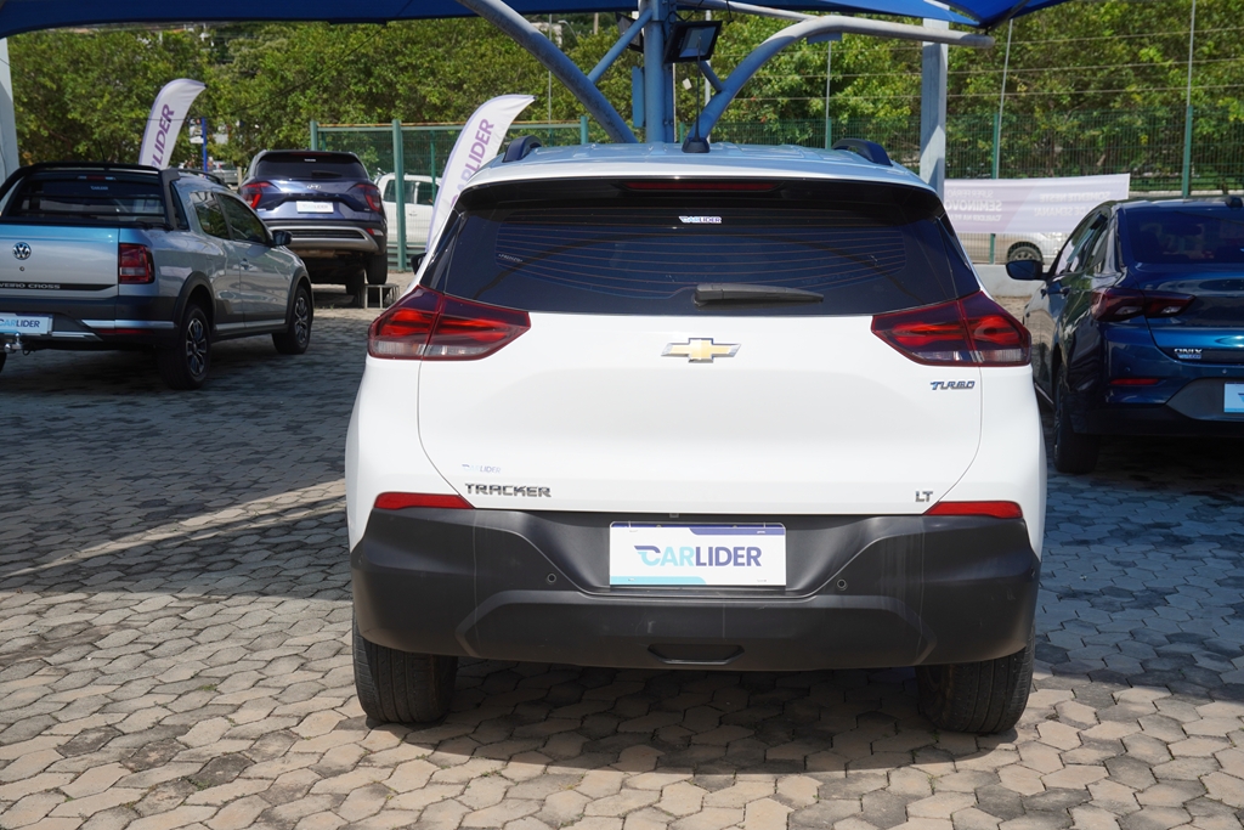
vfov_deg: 29.9
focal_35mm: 45
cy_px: 415
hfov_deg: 43.6
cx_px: 622
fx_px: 1555
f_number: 4.5
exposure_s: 1/1250
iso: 100
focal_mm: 30
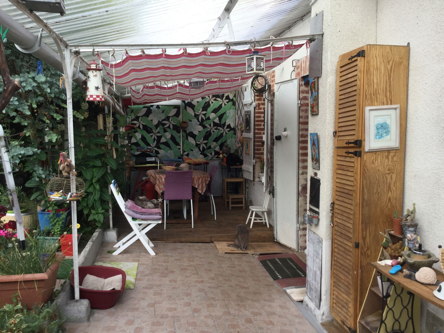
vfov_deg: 45.4
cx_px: 222
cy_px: 166
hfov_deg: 58.4
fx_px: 398
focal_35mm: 31
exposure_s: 1/100
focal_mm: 3.3
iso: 32
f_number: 2.4
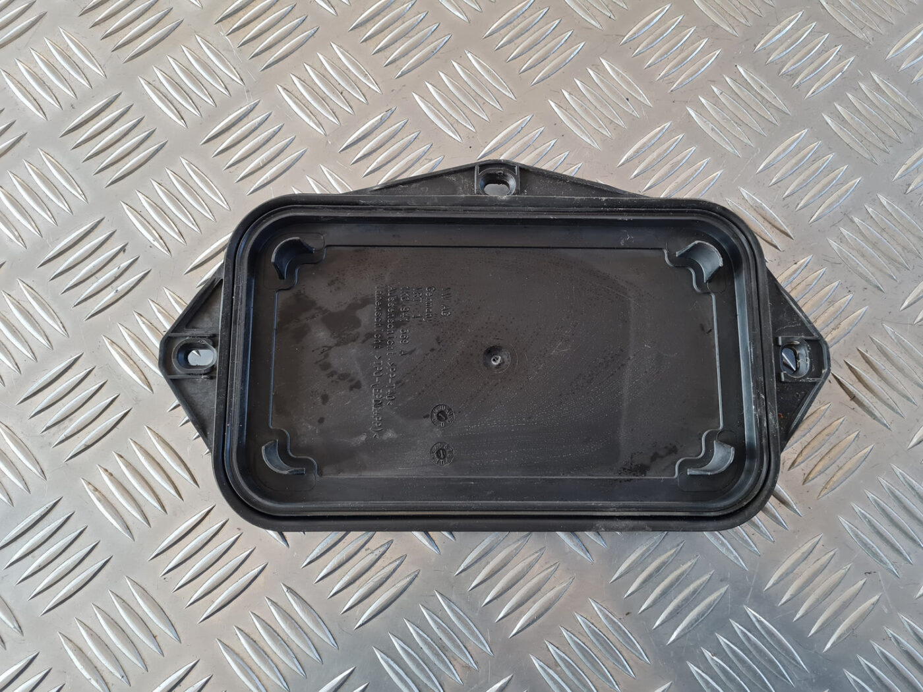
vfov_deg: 53.1
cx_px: 462
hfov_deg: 67.3
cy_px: 346
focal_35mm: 26
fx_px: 693
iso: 250
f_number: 1.8
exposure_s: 1/100
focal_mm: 5.4
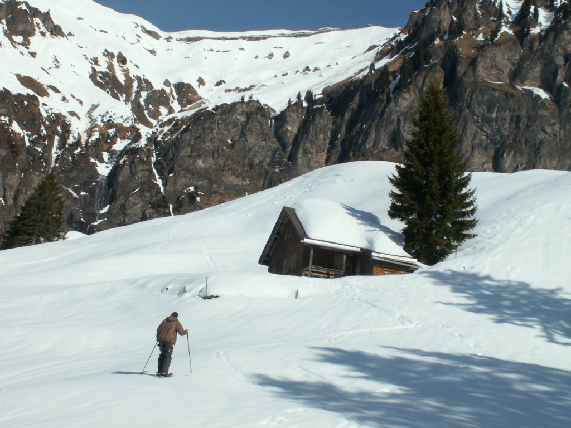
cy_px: 214
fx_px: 1006
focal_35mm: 61
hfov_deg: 31.7
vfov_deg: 24.0
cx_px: 286
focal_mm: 10.15
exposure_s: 1/320
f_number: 8
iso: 50
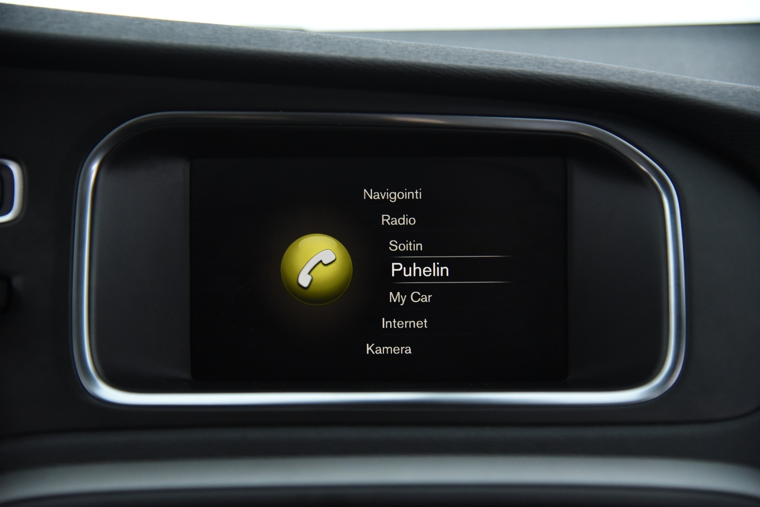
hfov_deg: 30.9
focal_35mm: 65
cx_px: 380
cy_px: 254
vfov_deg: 20.9
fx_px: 1373
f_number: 4
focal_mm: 65
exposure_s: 1/40
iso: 4000
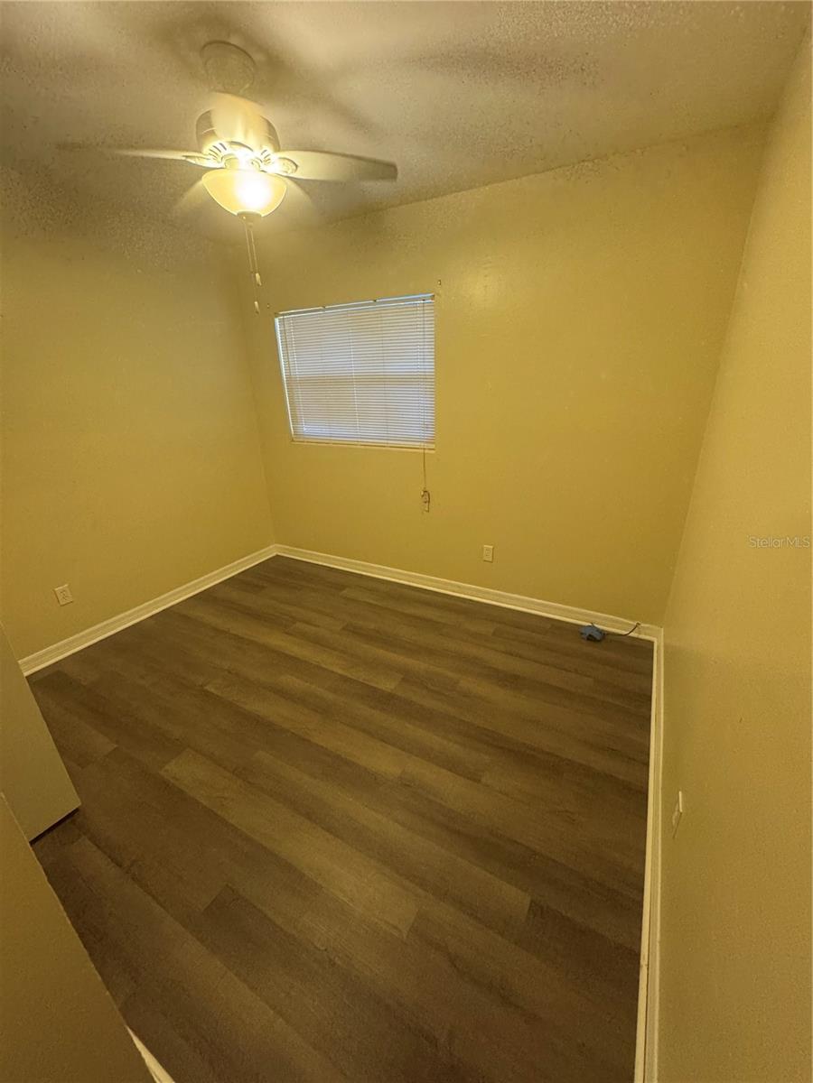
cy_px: 542
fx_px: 438
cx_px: 406
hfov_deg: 85.7
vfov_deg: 102.1
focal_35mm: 14
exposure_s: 1/60
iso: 500
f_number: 2.2
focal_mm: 2.22
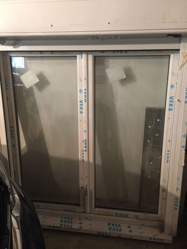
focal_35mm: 29
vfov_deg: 61.7
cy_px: 124
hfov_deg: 48.2
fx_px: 209
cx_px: 94
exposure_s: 1/17
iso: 250
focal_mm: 4.15
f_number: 2.2
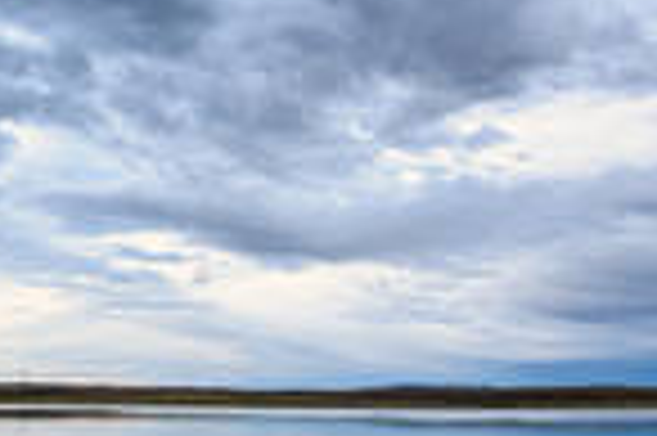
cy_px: 171
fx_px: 674
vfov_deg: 35.7
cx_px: 54
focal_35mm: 37
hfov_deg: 46.4
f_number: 8
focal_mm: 12
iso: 100
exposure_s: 1/45
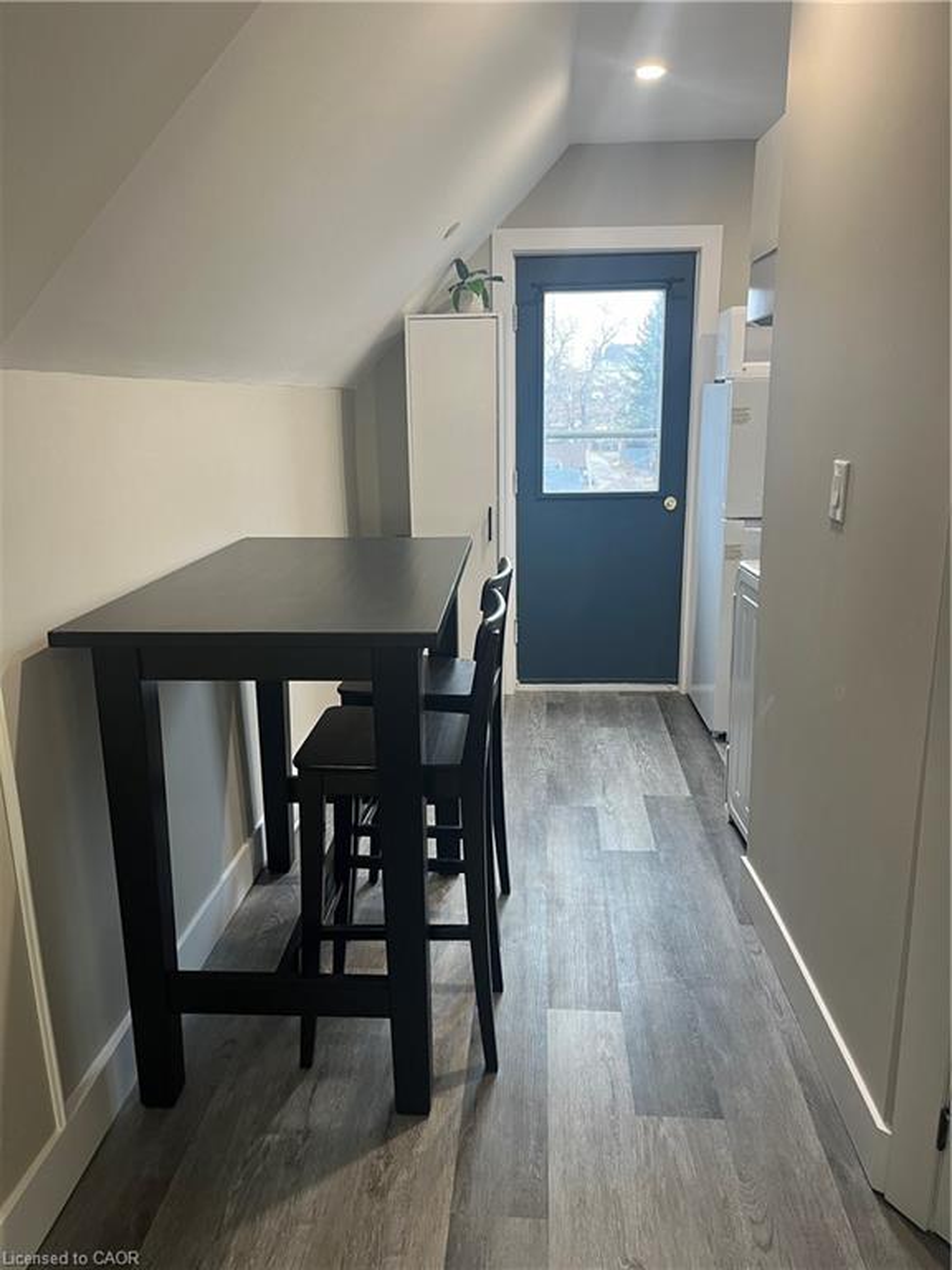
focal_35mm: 26
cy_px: 635
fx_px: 953
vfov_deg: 67.3
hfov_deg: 53.1
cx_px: 476
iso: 80
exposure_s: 1/60
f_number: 1.6
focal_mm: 5.1
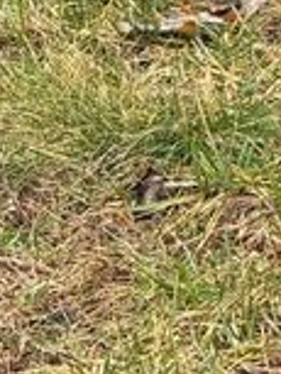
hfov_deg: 2.8
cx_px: 369
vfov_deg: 3.8
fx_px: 5642
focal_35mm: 522
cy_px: -405
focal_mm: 15.66
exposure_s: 1/99
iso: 100
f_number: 2.8
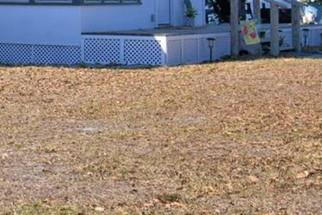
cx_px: -222
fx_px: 1154
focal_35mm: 129
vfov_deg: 10.5
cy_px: -37
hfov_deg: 14.3
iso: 100
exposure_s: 1/800
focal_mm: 20
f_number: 5.6
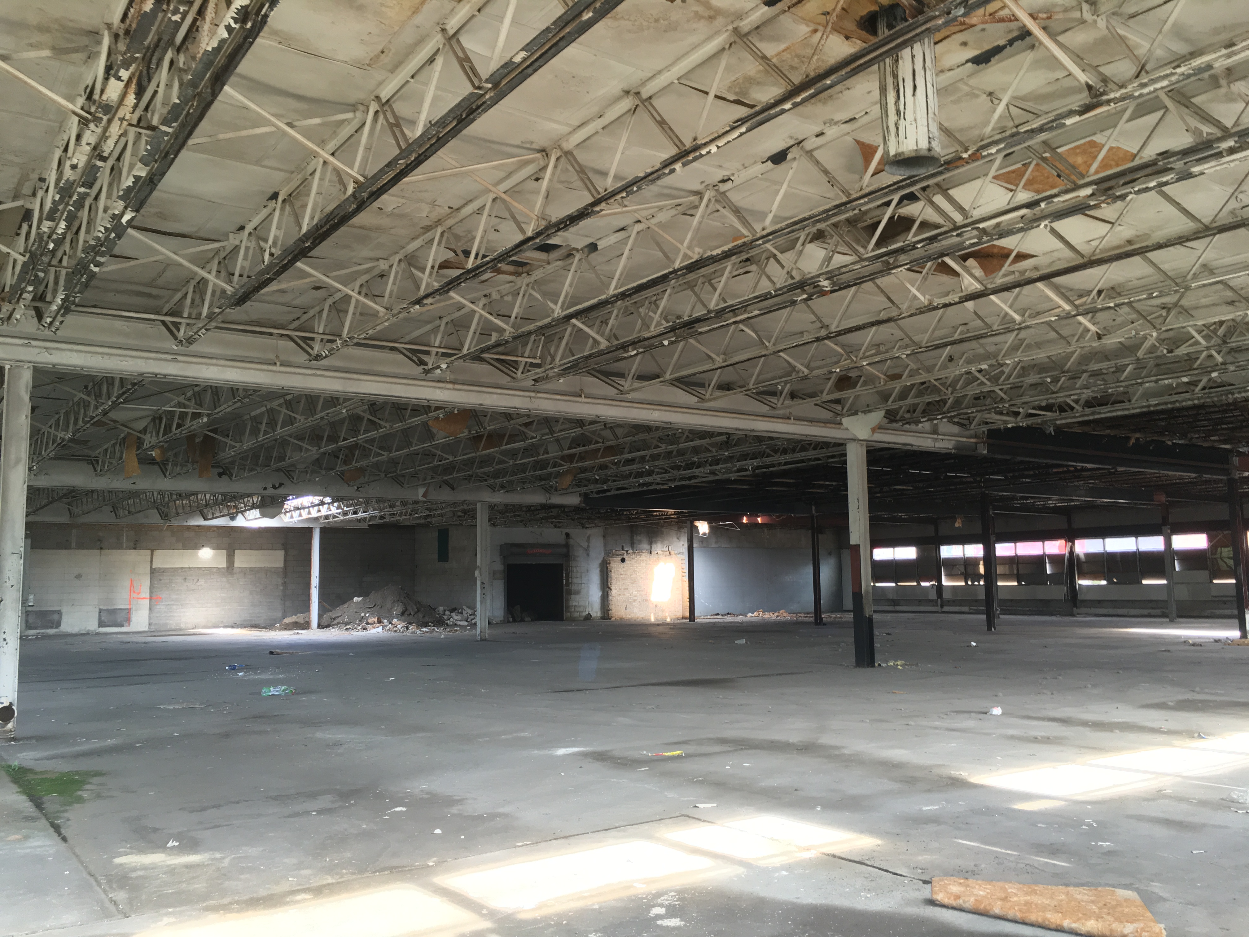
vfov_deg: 48.2
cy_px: 468
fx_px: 1046
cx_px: 624
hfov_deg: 61.7
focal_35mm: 29
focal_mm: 4.15
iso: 50
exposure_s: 1/30
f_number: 2.2
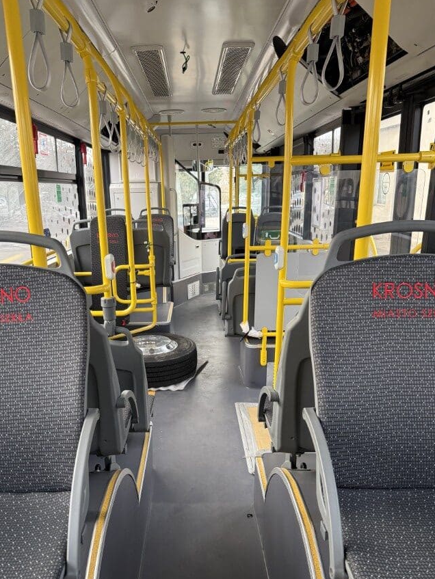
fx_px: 486
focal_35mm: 29
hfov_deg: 48.1
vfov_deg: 61.2
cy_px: 342
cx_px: 184
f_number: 1.78
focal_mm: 6.76
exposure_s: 1/73
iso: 200
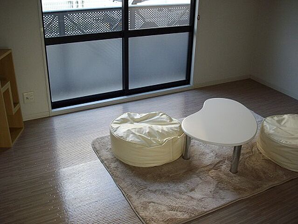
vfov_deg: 38.7
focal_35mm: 37
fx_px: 319
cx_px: 149
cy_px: 112
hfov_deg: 50.1
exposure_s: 1/50
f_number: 2.8
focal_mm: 6.2
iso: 184
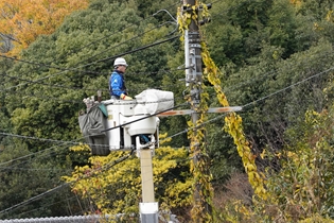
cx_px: 123
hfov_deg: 11.5
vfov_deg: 7.7
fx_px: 1651
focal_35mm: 178
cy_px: 73
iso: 1600
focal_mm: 70
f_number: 5
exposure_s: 1/1250
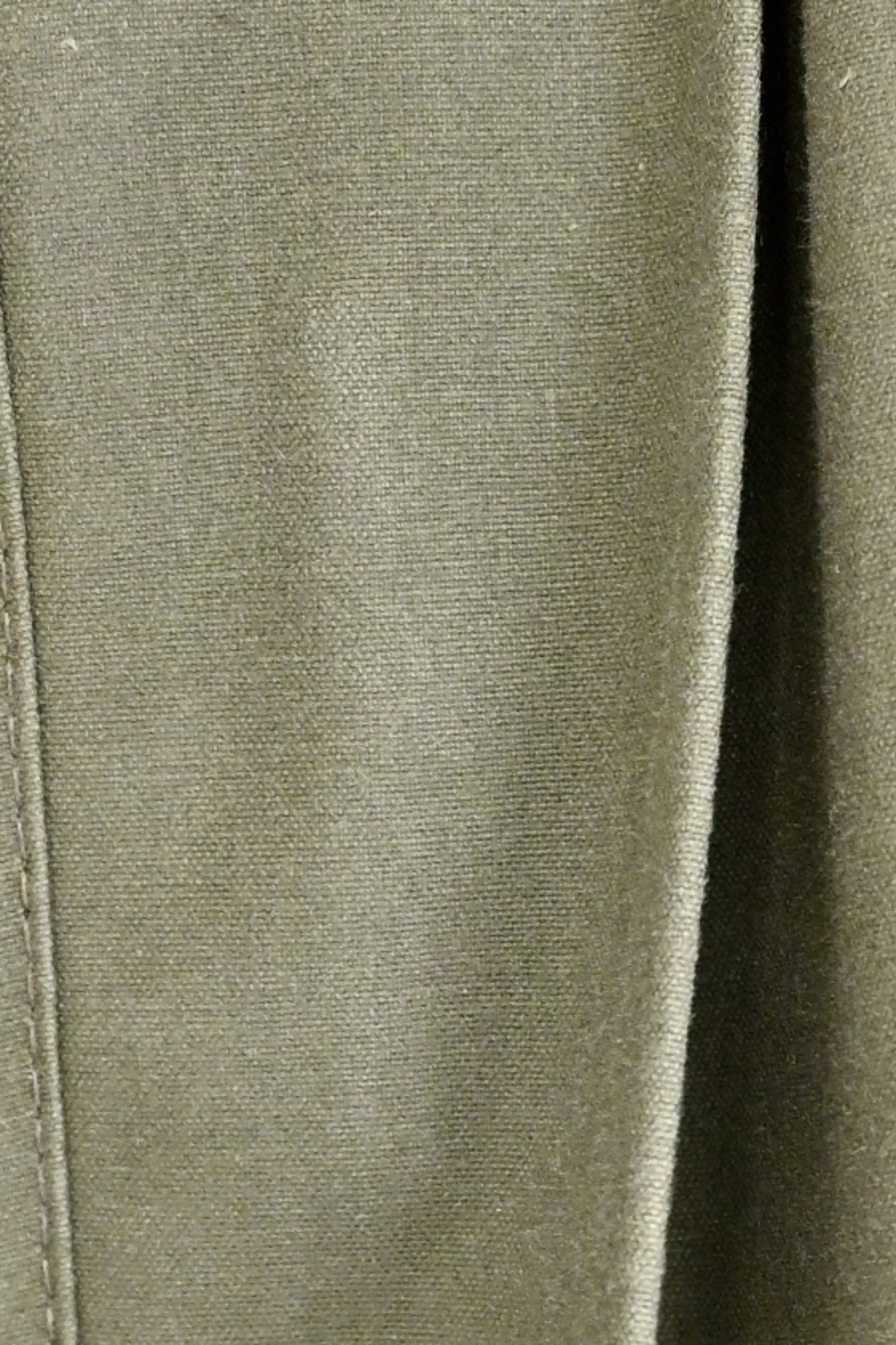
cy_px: 1007
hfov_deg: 14.0
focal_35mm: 97
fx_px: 3621
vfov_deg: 20.9
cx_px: 745
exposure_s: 1/50
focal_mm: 20
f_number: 4.5
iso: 800
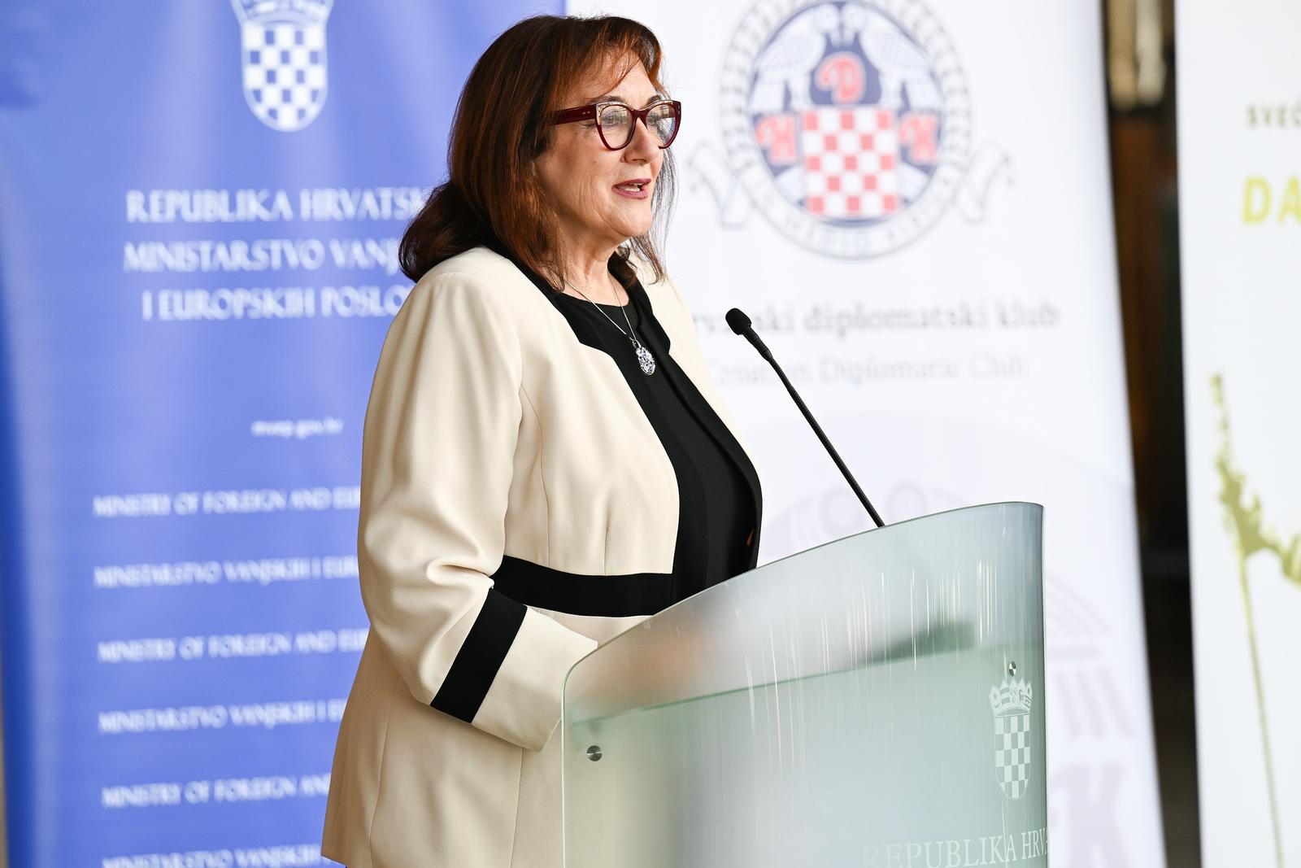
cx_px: 650
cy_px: 434
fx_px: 7228
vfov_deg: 6.9
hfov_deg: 10.3
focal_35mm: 200
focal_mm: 200
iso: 800
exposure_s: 1/250
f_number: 5
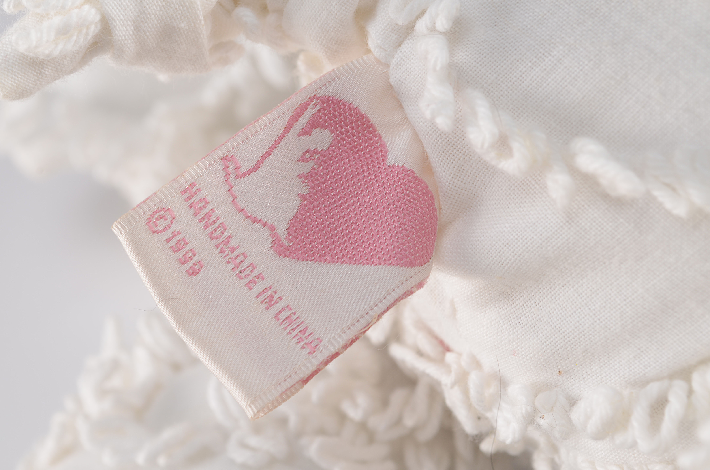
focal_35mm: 89
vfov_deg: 15.4
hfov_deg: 23.0
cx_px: 355
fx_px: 1742
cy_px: 243
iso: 100
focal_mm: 55
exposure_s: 1/80
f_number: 10
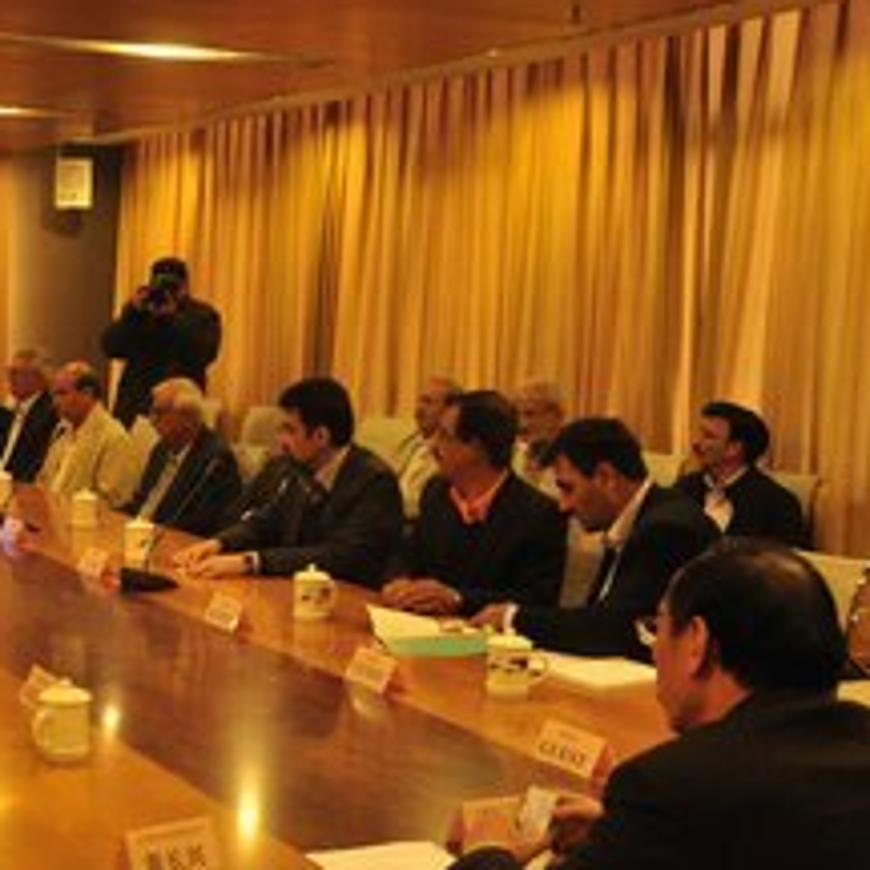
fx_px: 1507
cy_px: 445
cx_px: -16
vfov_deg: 32.2
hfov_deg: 29.8
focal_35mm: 53
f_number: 13
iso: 1600
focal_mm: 20
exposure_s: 1/20
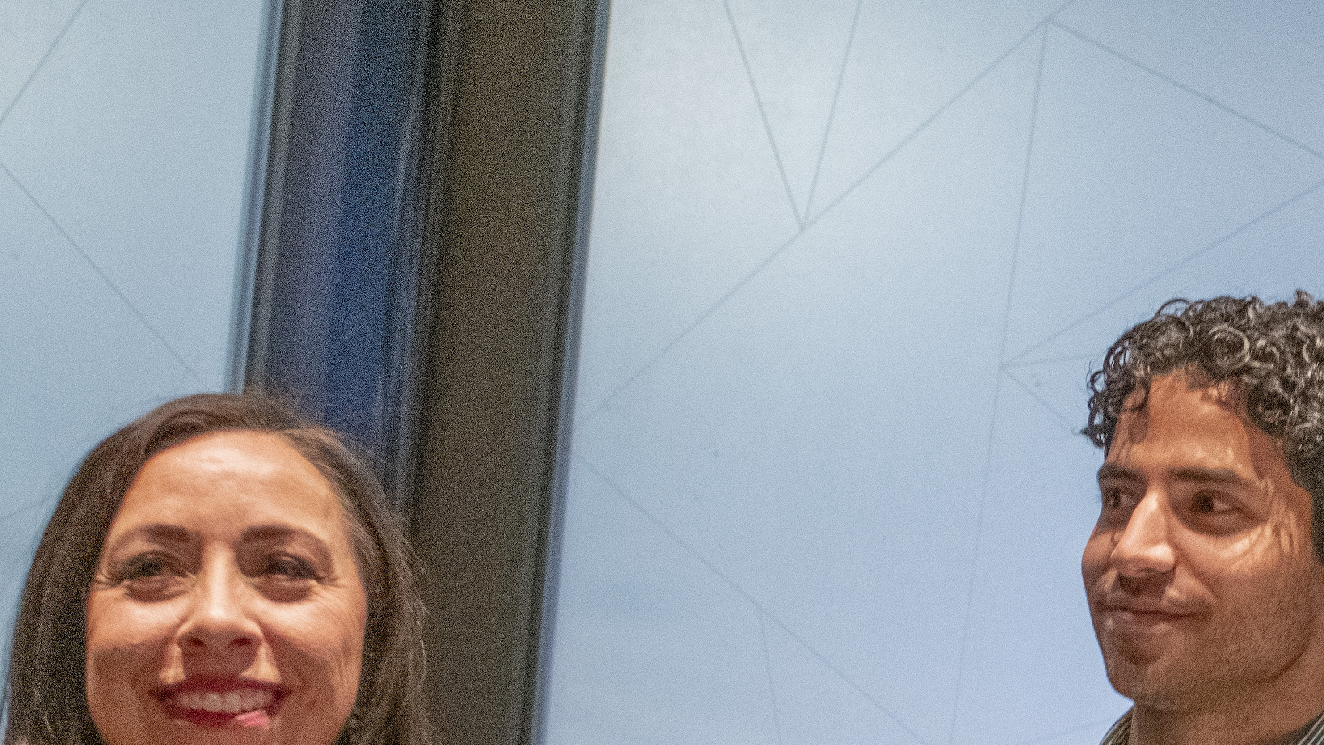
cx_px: 1208
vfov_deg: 11.4
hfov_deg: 20.5
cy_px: 1067
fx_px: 3581
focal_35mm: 102
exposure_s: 1/80
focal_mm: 35
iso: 2000
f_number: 2.2
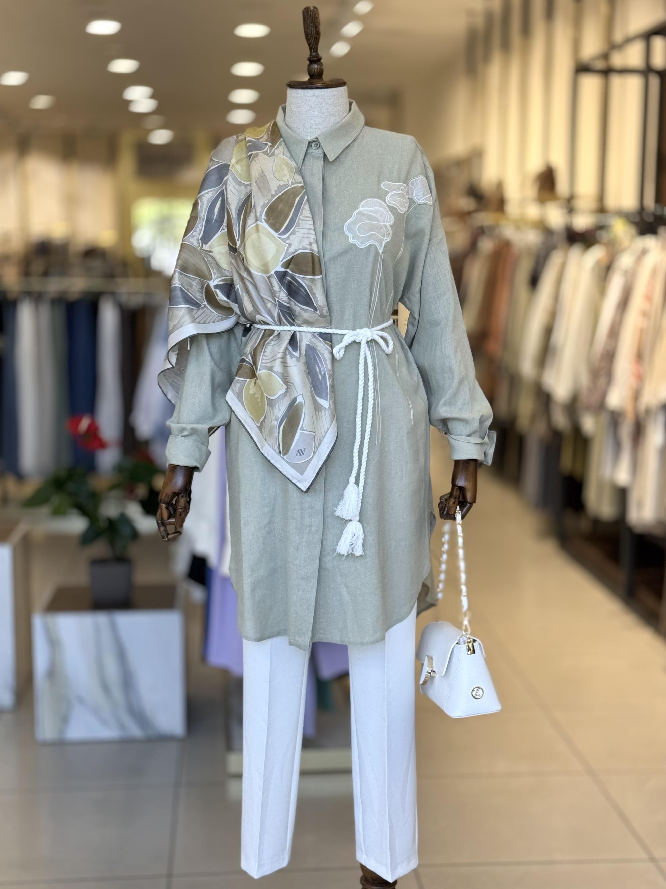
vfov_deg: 34.9
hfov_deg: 26.6
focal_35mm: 55
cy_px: 491
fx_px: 1411
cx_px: 341
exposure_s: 1/205
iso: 50
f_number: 1.78
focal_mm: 6.76
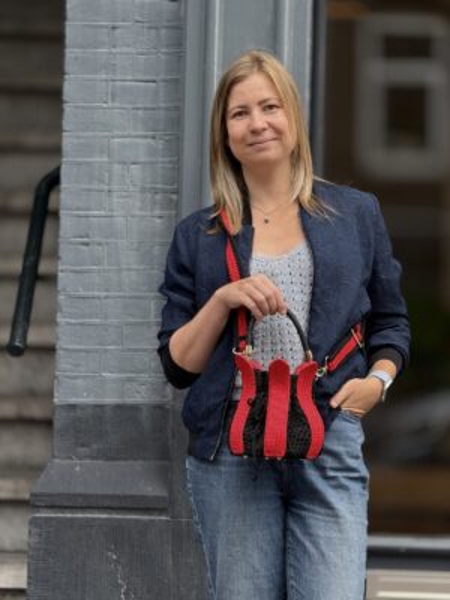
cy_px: 300
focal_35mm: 120
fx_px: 2080
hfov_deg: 12.3
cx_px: 225
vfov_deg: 16.4
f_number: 2.8
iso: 50
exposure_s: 1/122
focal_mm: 15.66
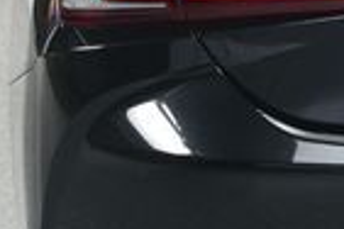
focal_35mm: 305
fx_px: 2914
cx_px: 637
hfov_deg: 6.6
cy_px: -19
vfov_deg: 4.5
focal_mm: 45
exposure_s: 1/160
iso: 100
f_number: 10
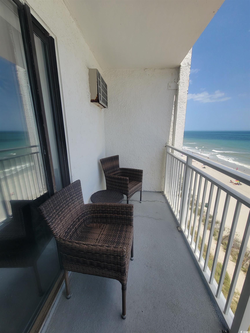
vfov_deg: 106.2
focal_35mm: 13
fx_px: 125
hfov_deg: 89.9
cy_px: 166
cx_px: 125
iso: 50
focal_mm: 2.2
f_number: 2.2
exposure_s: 1/1061
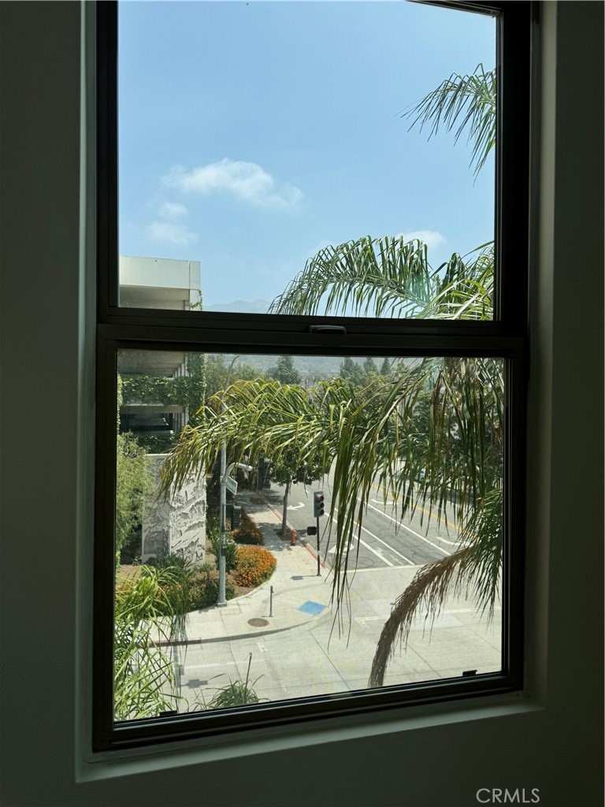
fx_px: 559
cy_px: 404
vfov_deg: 71.6
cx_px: 302
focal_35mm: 24
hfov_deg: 56.8
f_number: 1.78
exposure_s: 1/2710
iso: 80
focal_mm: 6.76
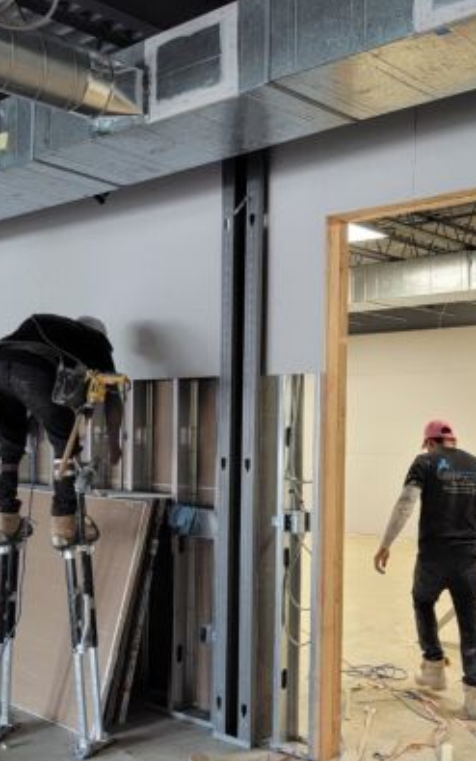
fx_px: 892
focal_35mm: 43
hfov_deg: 29.5
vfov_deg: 46.2
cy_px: 410
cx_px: 340
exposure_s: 1/60
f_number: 1.8
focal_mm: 6.7
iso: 250
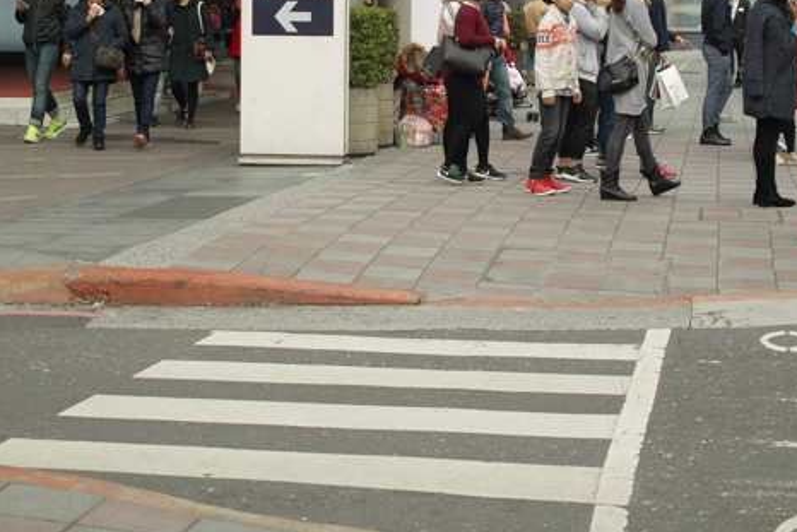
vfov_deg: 15.0
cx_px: 434
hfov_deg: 22.6
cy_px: 24
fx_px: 1993
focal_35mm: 90
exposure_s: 1/500
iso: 100
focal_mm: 24.2
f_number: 2.8
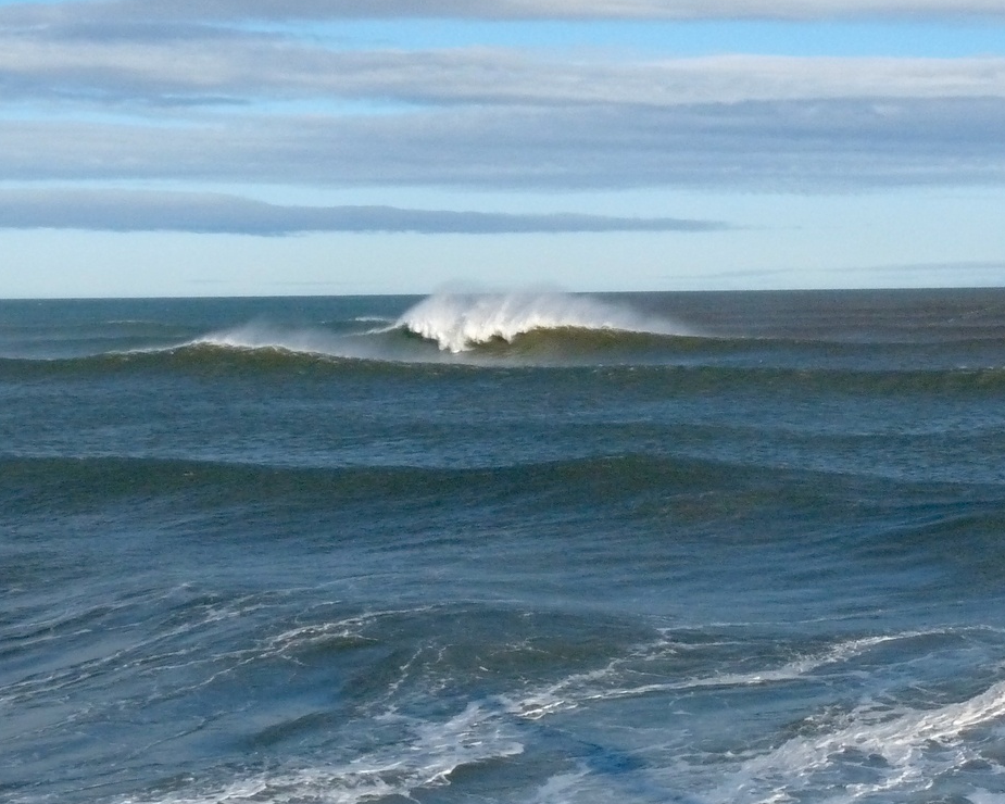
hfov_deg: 24.5
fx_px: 2261
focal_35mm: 76
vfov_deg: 20.2
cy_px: 423
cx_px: 845
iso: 400
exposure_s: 1/1300
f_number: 8
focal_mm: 8
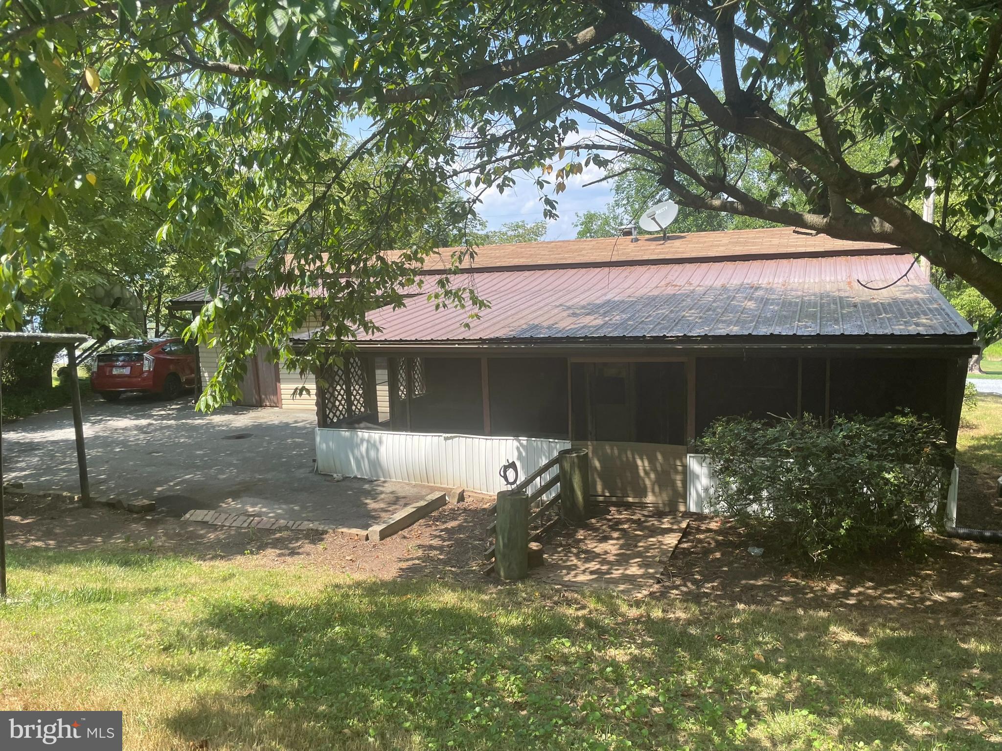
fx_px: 753
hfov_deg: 67.3
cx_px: 501
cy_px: 376
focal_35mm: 26
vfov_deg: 53.1
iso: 32
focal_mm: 4.2
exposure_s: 1/895
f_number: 1.6
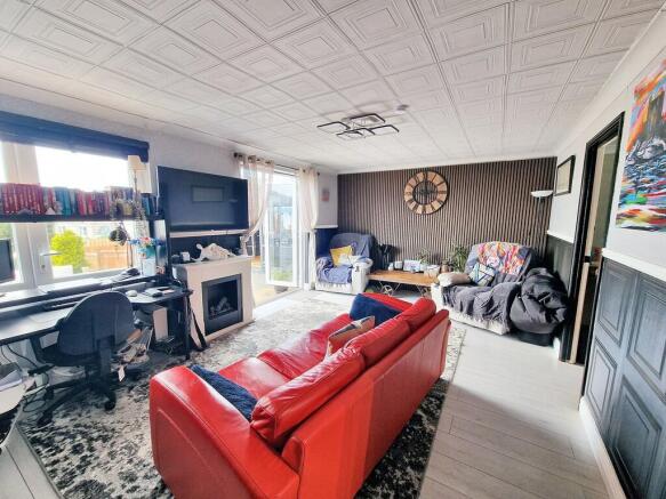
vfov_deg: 89.9
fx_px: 250
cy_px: 250
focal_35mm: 13
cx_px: 333
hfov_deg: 106.2
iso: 64
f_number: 2.2
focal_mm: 2.2
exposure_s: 1/50
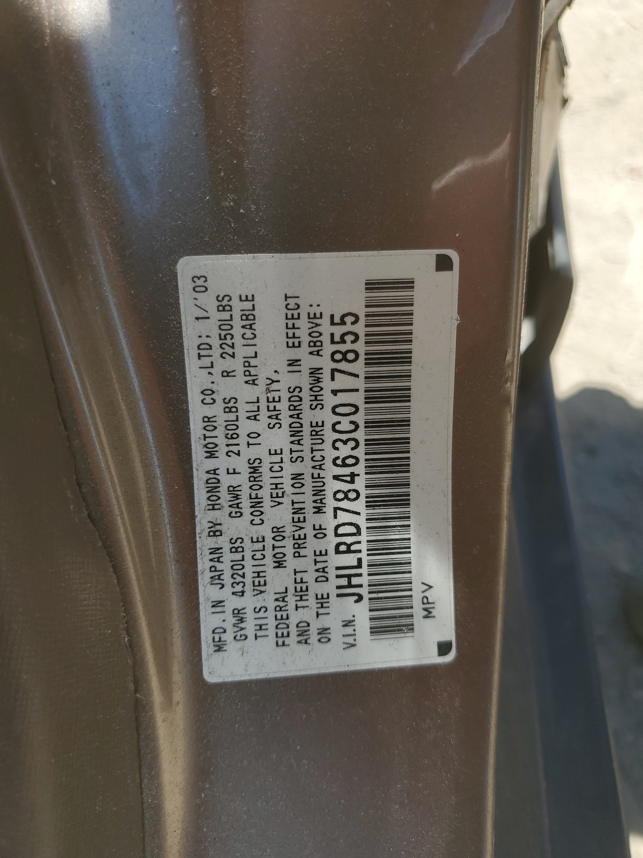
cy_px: 429
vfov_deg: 67.3
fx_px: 644
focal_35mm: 26
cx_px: 322
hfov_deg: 53.1
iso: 50
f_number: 1.5
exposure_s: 1/1429
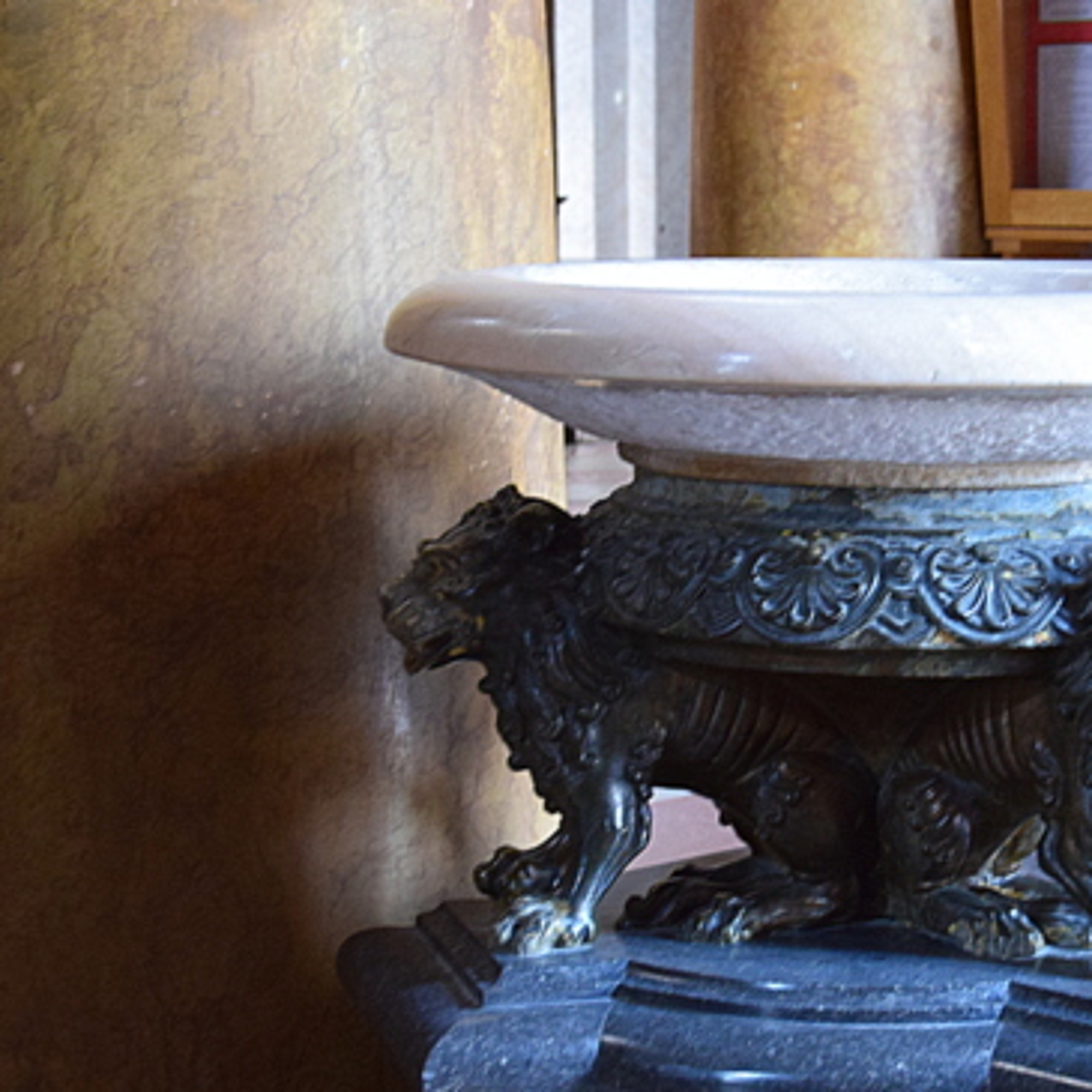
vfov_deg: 18.3
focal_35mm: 95
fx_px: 3391
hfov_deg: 18.1
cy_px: 706
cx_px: 898
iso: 1600
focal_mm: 34
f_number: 5.6
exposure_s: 1/15
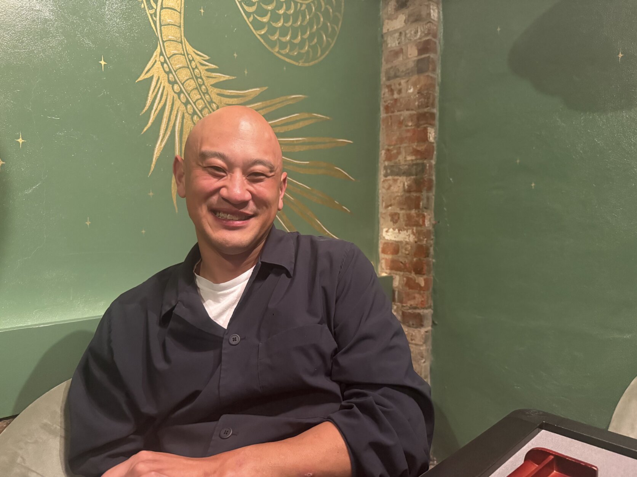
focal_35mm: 24
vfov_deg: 56.8
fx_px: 442
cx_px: 318
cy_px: 238
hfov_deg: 71.6
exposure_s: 1/40
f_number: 1.78
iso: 1000
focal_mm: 6.76
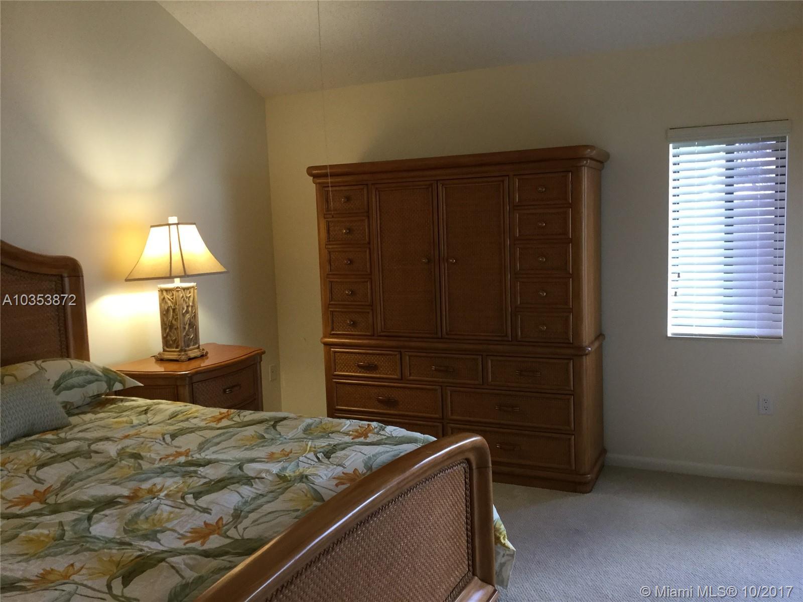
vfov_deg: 45.4
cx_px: 402
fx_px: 719
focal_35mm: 31
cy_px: 301
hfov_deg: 58.4
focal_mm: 3.3
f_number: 2.4
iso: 80
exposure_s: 1/30
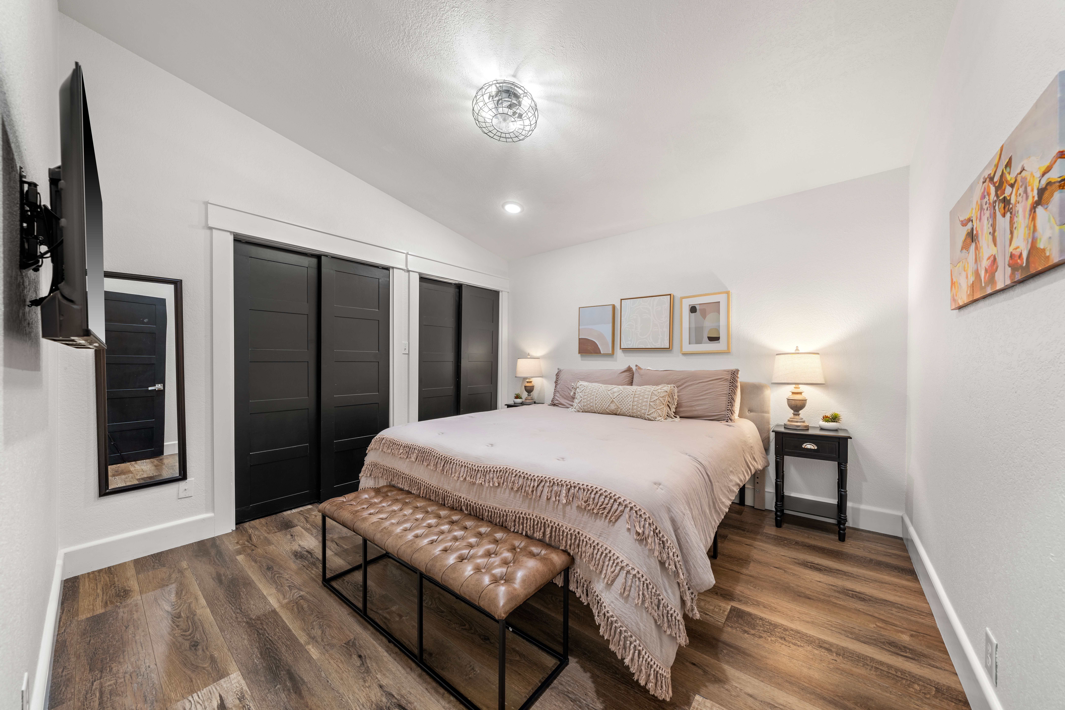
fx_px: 355
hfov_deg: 112.6
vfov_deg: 90.0
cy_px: 355
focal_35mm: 12
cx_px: 532
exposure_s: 1/5
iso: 100
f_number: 6.3
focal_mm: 12
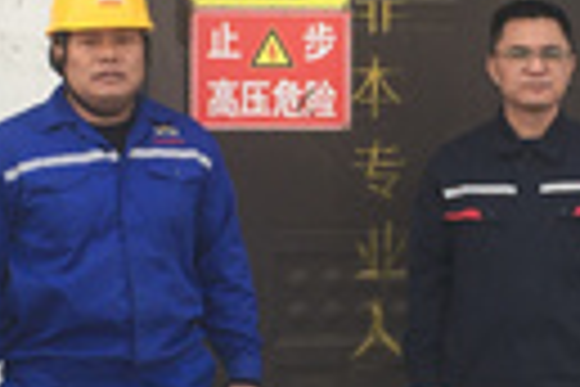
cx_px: 445
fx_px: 2255
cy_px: 184
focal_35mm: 140
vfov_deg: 9.8
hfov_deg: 14.6
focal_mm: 4.15
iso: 25
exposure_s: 1/769
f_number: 2.2
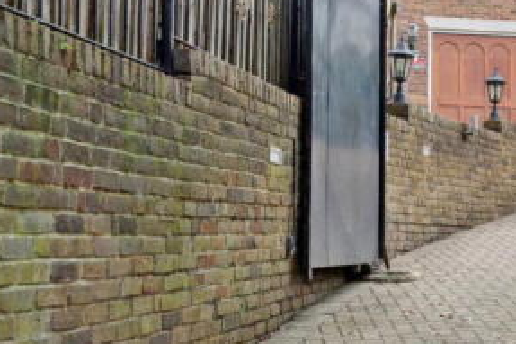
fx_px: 1146
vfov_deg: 16.8
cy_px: 24
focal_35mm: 80
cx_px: 540
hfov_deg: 24.0
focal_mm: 35
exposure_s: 1/125
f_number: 11
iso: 640
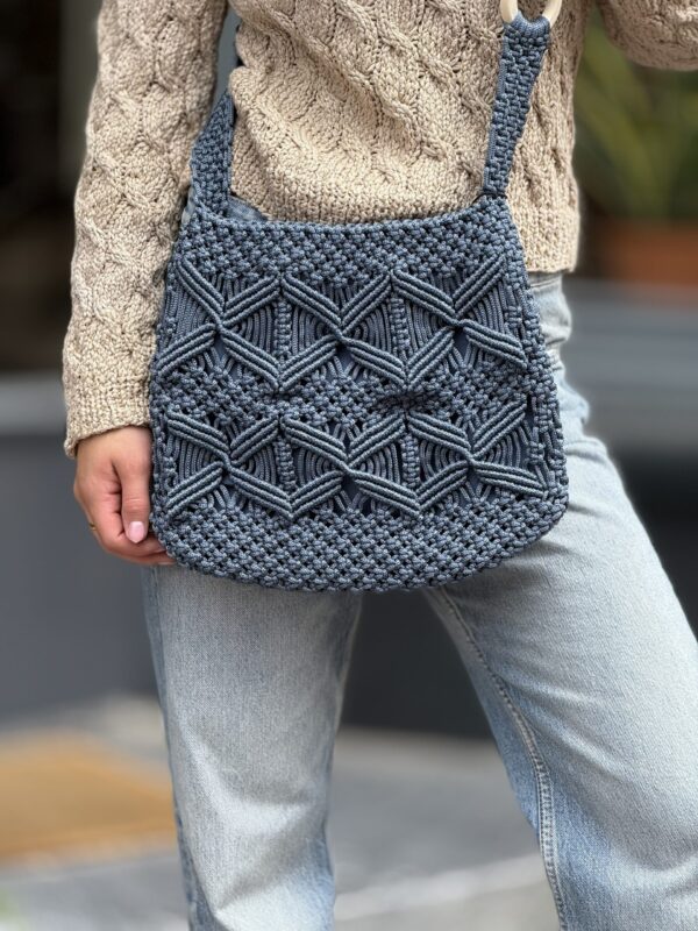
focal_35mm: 120
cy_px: 466
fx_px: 3226
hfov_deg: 12.3
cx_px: 349
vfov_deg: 16.4
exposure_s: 1/363
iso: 50
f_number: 2.8
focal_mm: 15.66
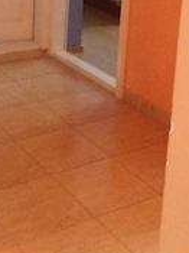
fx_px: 583
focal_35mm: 80
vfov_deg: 23.0
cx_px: 69
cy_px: -26
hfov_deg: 18.4
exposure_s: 1/15
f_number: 2.4
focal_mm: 4.28
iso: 640
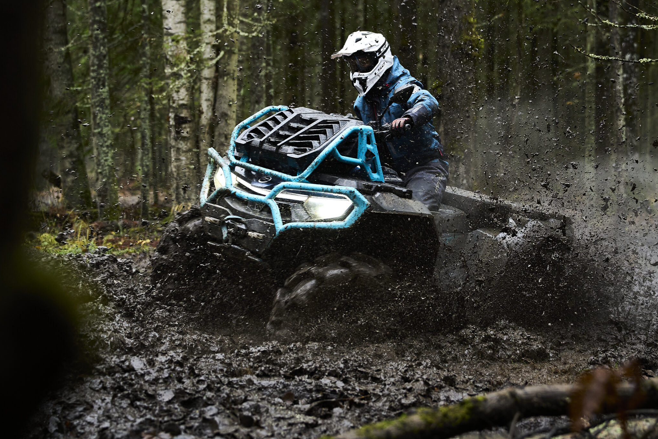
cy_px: 169
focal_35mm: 75
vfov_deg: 18.2
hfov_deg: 26.9
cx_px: 392
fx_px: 1371
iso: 2000
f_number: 2.8
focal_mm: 60
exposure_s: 1/500
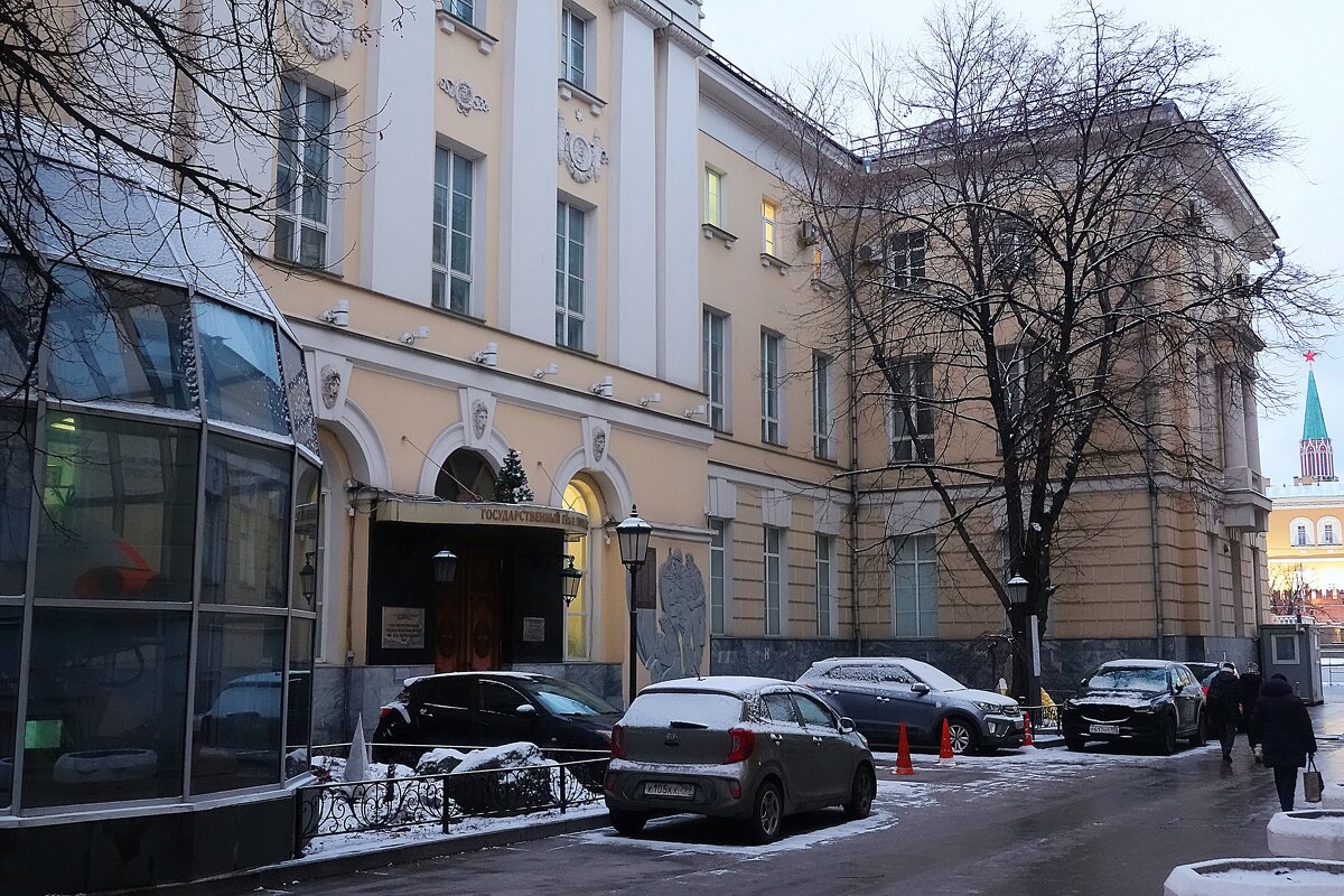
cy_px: 448
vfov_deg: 35.1
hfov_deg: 50.7
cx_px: 672
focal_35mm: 38
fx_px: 1419
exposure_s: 1/50
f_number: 3.5
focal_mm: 14.12
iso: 2500
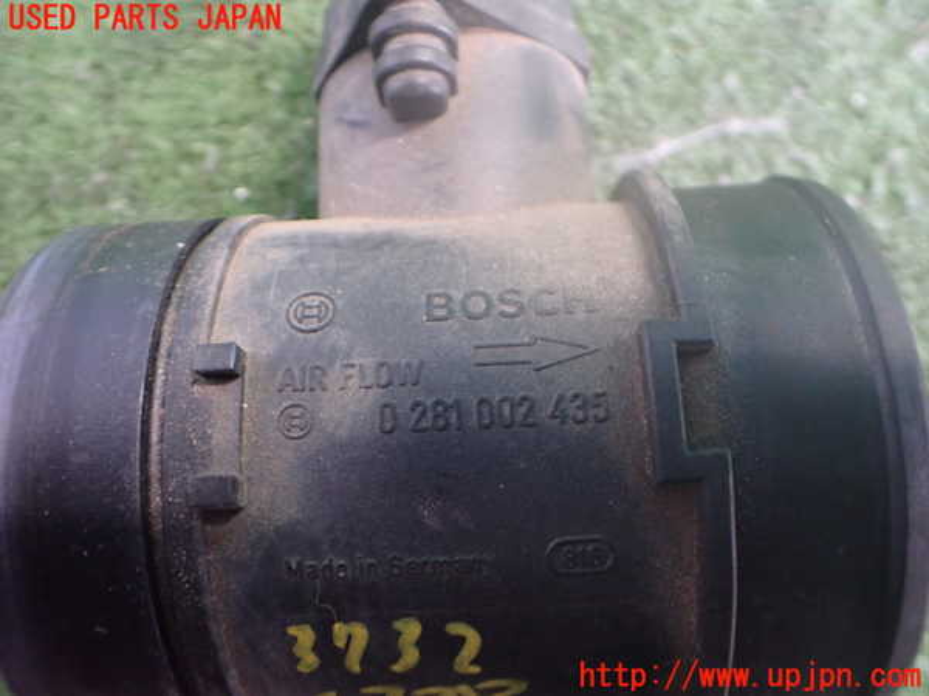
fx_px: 805
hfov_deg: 60.0
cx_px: 464
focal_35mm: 30
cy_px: 348
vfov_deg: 46.8
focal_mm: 5.4
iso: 1000
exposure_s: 1/30
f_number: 2.3
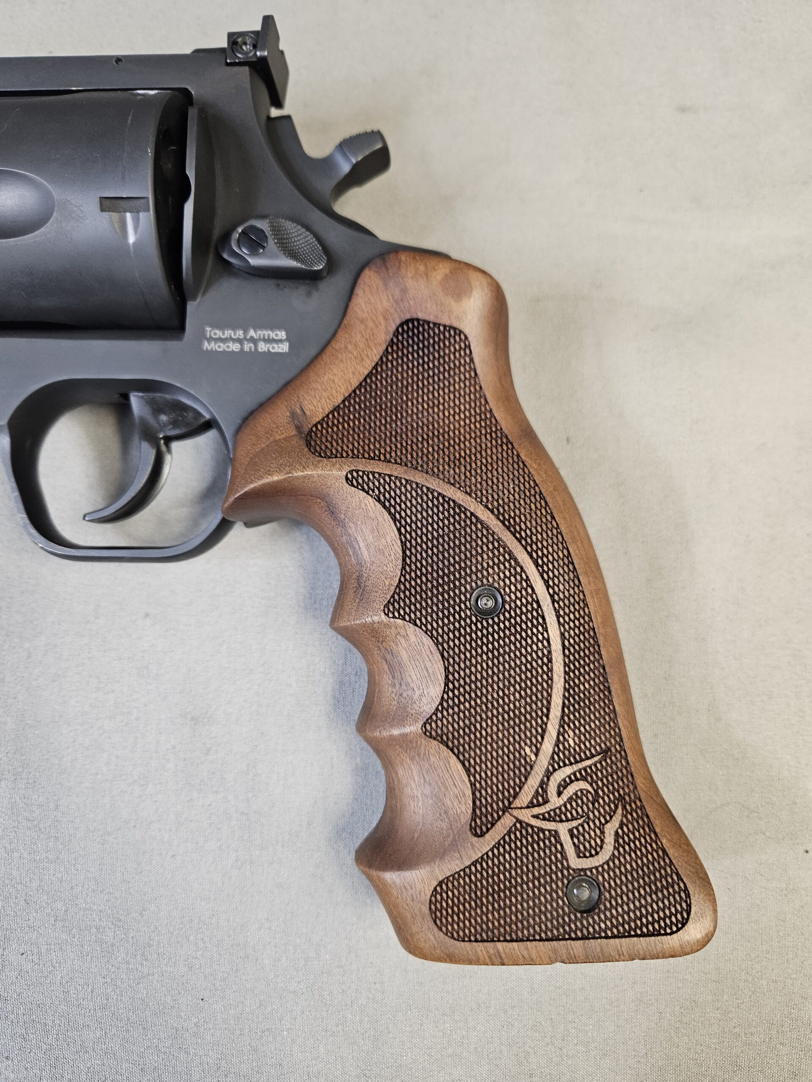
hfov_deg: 58.9
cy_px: 541
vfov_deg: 73.9
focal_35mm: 23
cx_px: 406
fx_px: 719
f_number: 1.8
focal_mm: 5.4
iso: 400
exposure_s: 1/100
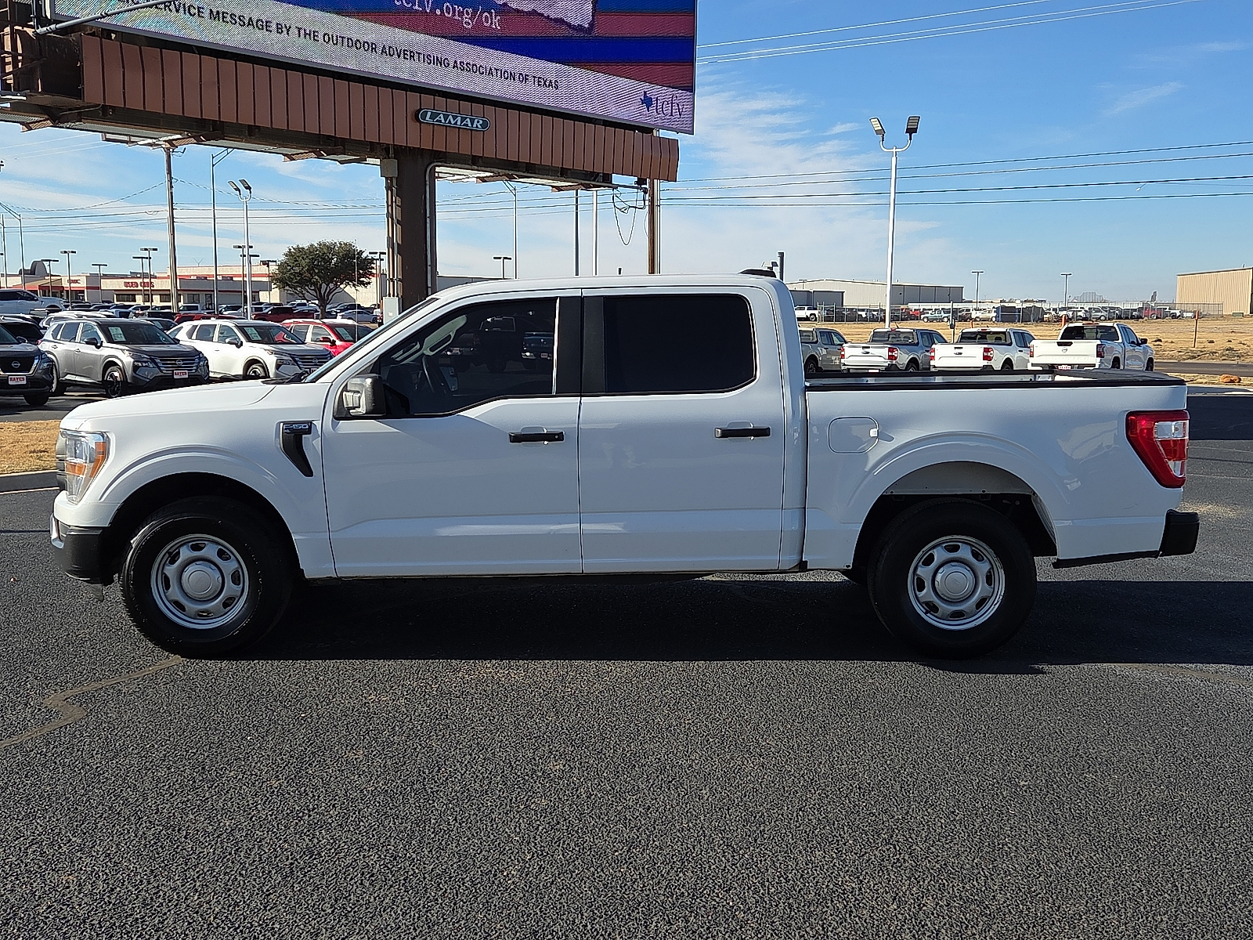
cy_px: 470
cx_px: 626
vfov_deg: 40.7
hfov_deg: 52.6
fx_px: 1267
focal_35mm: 35
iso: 76
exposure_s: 1/5000
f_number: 1.8
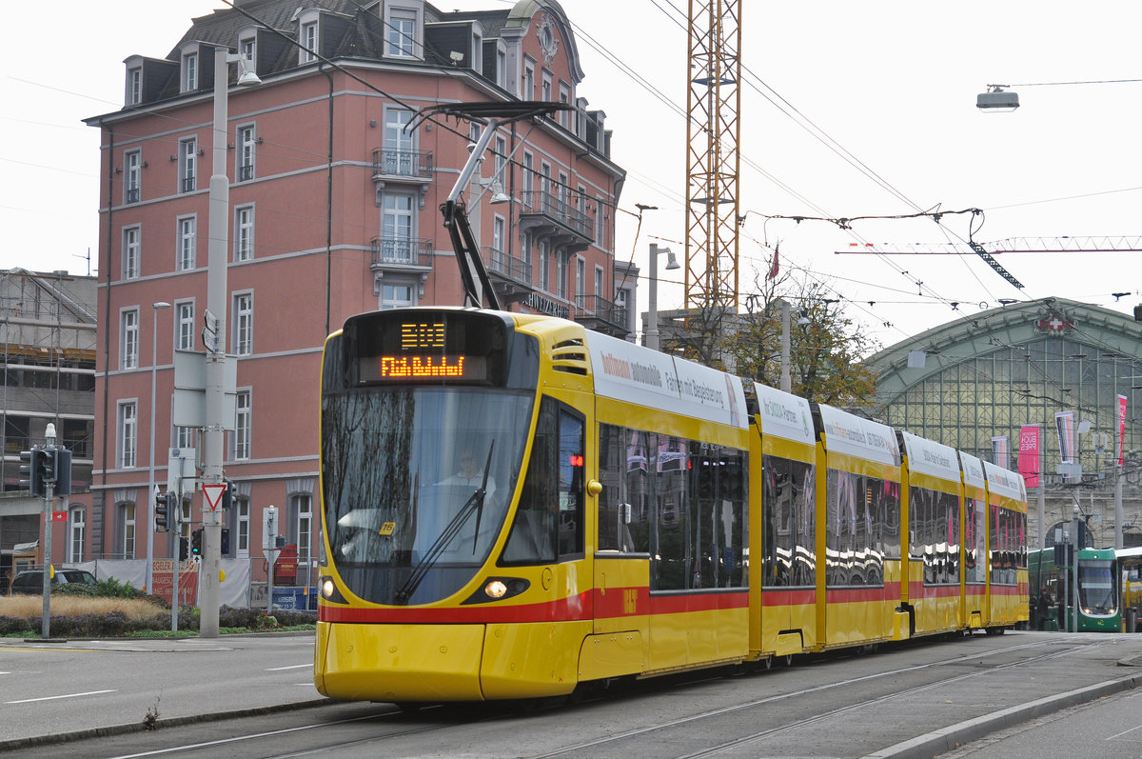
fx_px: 2947
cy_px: 380
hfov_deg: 21.9
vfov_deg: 14.7
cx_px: 571
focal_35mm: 93
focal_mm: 62
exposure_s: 1/800
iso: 400
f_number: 5
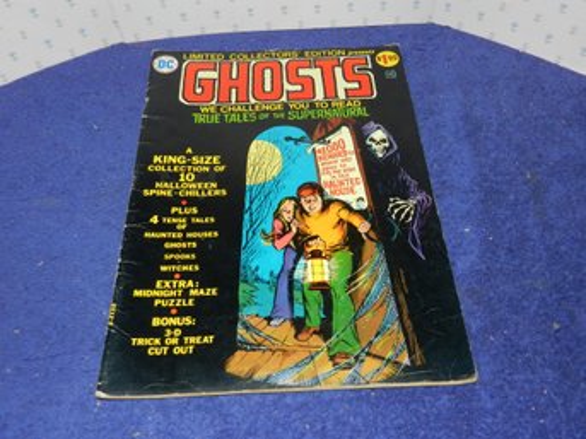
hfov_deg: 63.5
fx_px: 474
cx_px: 293
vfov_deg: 49.7
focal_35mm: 28
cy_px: 220
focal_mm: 5
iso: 200
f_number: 3.6
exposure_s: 1/30
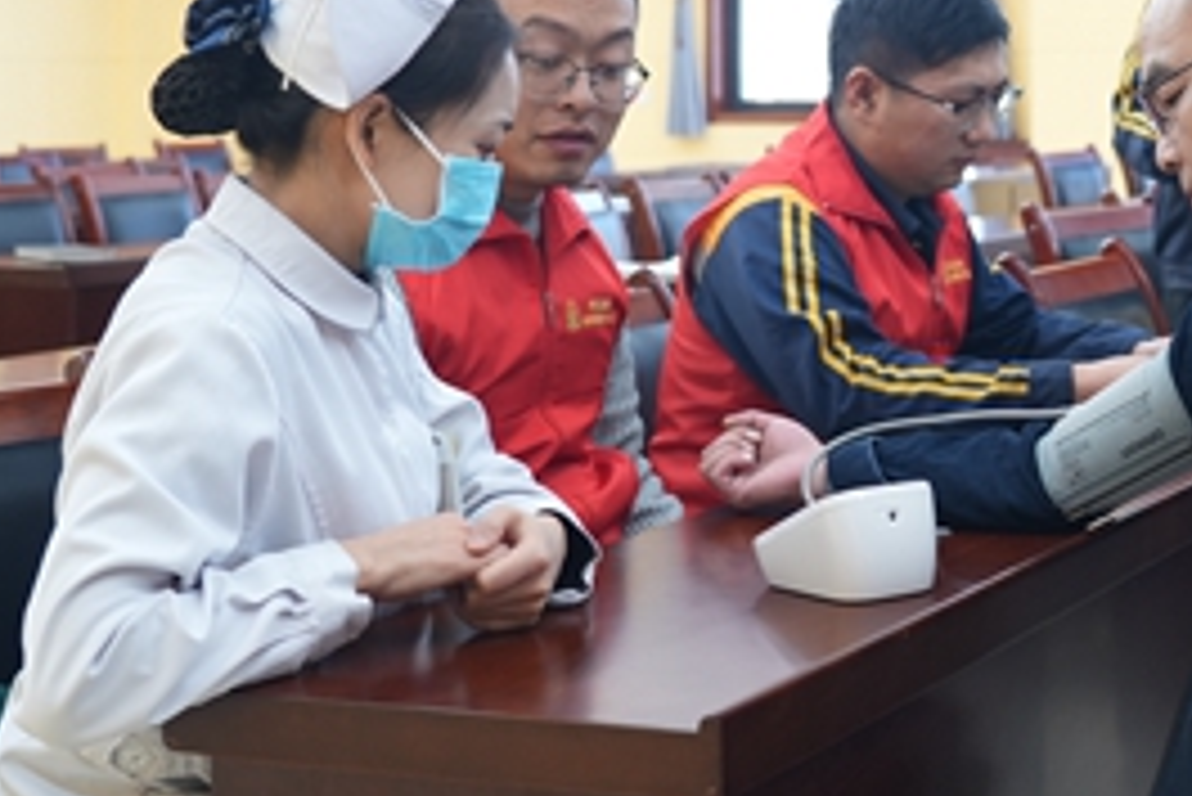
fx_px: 2551
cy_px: 130
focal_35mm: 77
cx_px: 1044
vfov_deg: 17.6
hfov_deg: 25.6
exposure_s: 1/90
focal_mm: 34
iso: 1000
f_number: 4
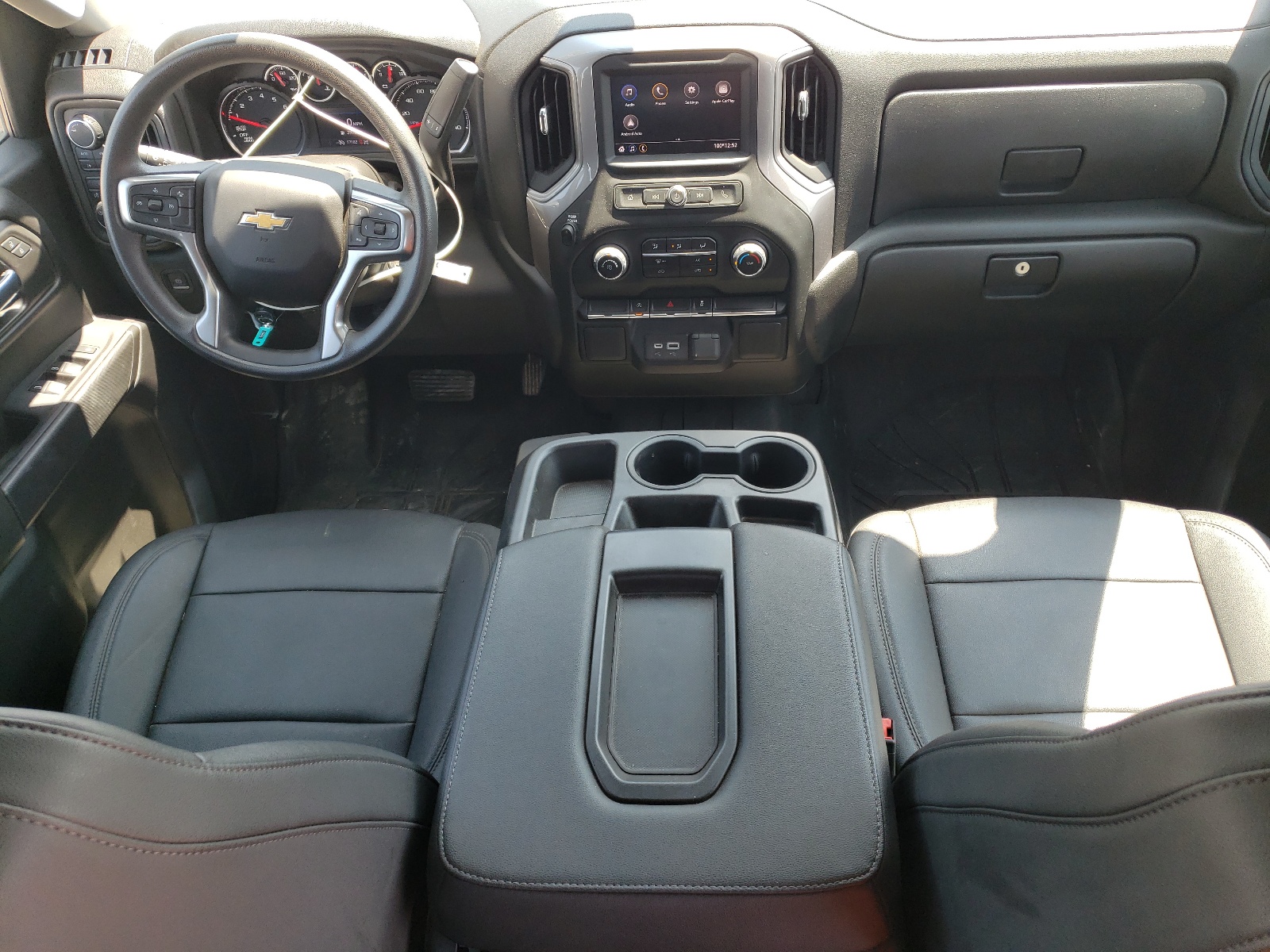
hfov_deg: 67.3
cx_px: 635
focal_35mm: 26
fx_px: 954
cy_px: 476
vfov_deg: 53.1
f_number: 1.5
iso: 50
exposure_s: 1/147
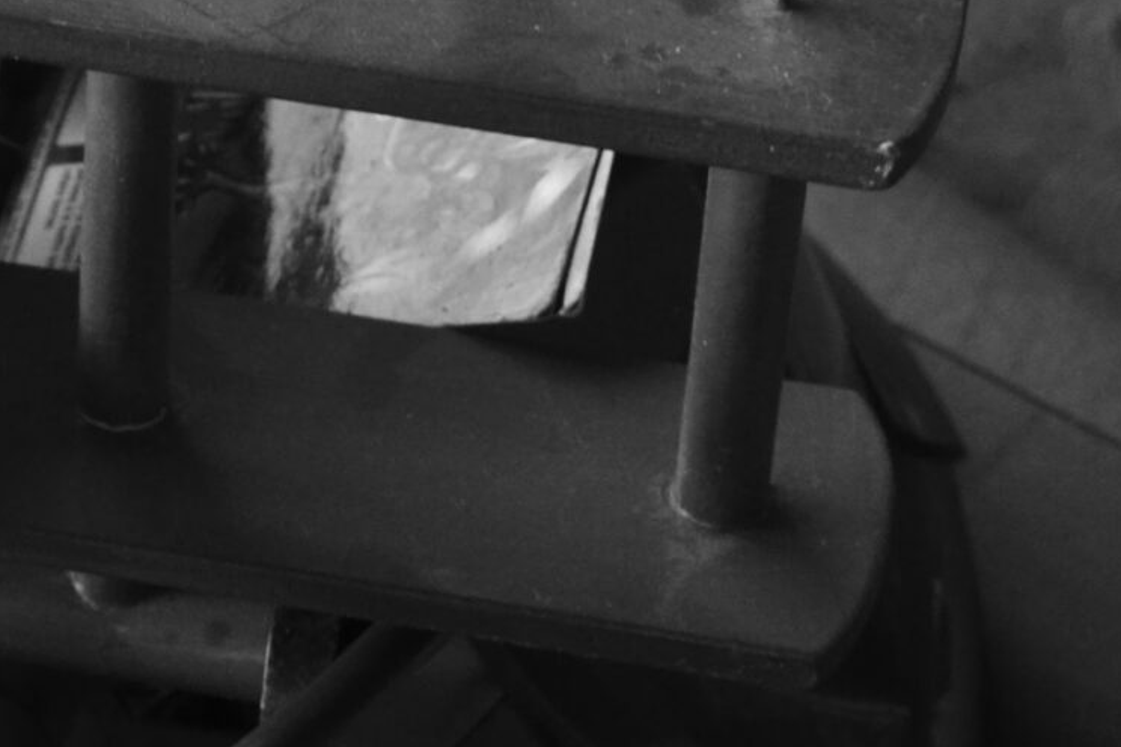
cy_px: 132
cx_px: -244
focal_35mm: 181
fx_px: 5627
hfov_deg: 11.2
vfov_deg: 7.6
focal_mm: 35
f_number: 5
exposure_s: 1/80
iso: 800
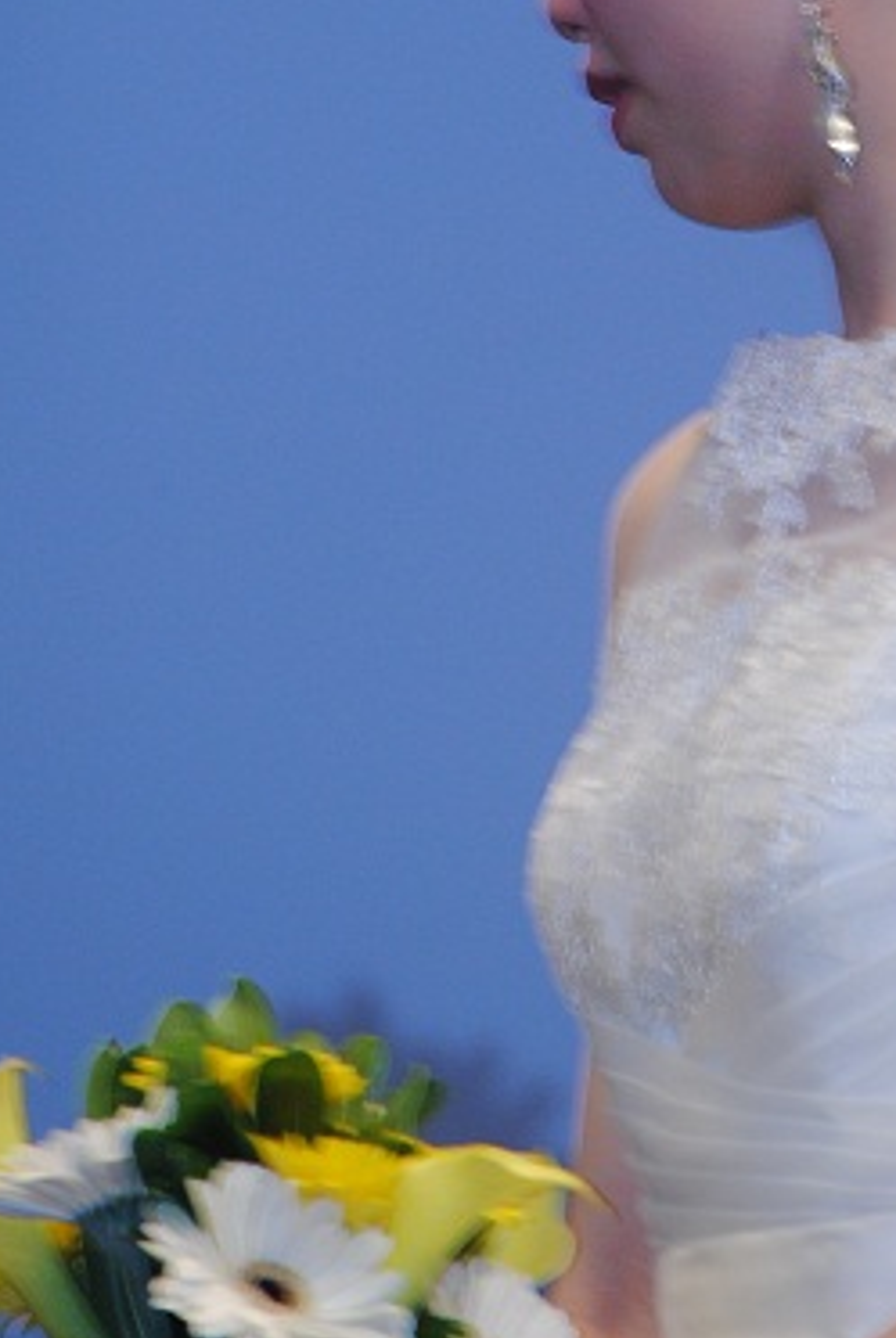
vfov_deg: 2.9
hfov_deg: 2.0
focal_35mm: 702
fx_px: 26133
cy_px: 88
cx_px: 696
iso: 400
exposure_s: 1/15
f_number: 5.3
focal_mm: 210
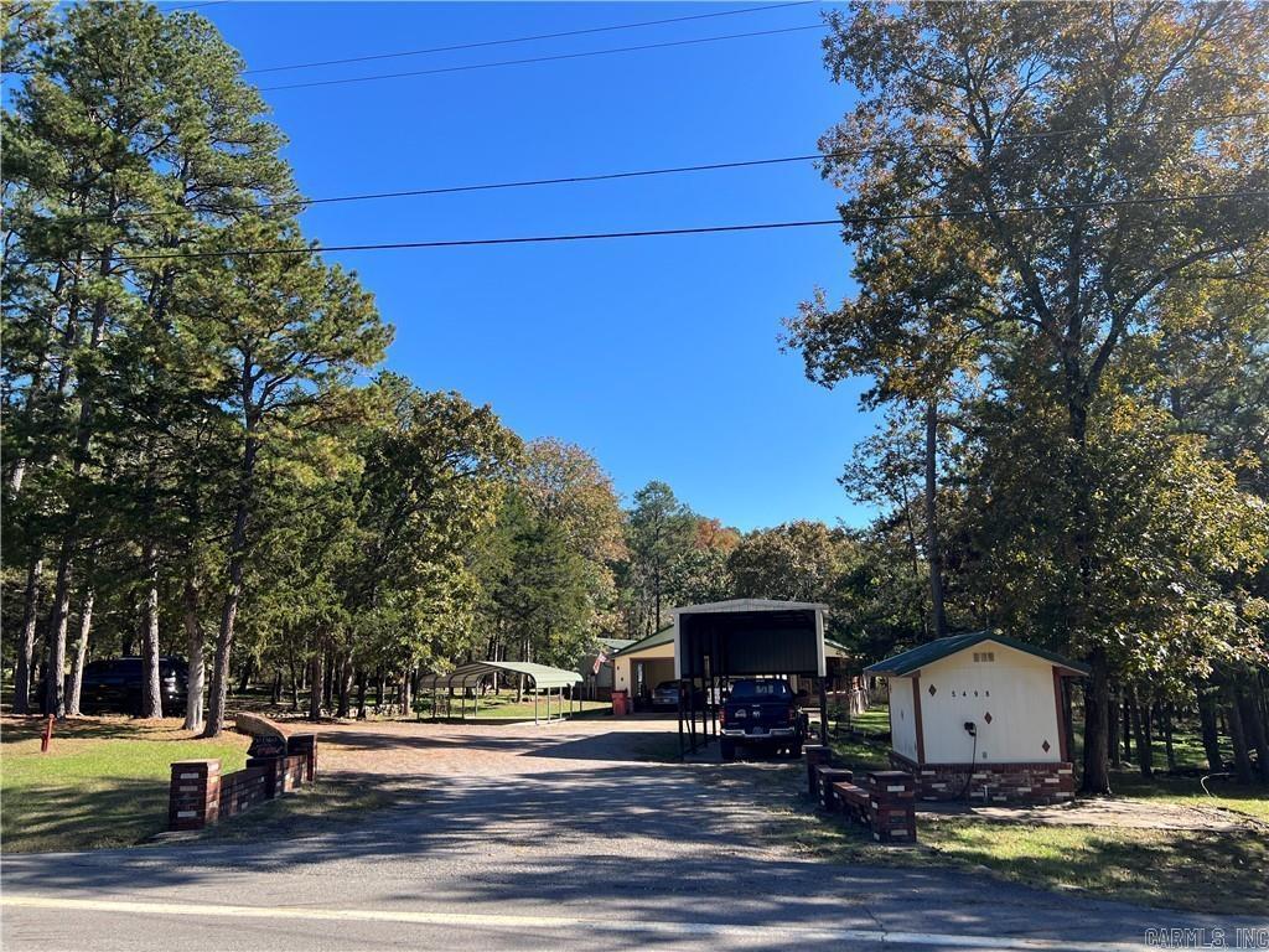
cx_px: 634
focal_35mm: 26
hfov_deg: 67.3
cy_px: 476
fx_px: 953
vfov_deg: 53.1
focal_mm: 5.7
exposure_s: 1/1972
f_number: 1.5
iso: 50
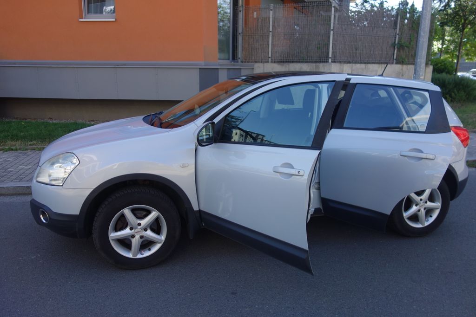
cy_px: 158
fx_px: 370
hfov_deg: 65.5
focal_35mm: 28
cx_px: 238
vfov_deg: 46.4
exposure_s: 1/800
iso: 125
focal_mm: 10.4
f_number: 1.8
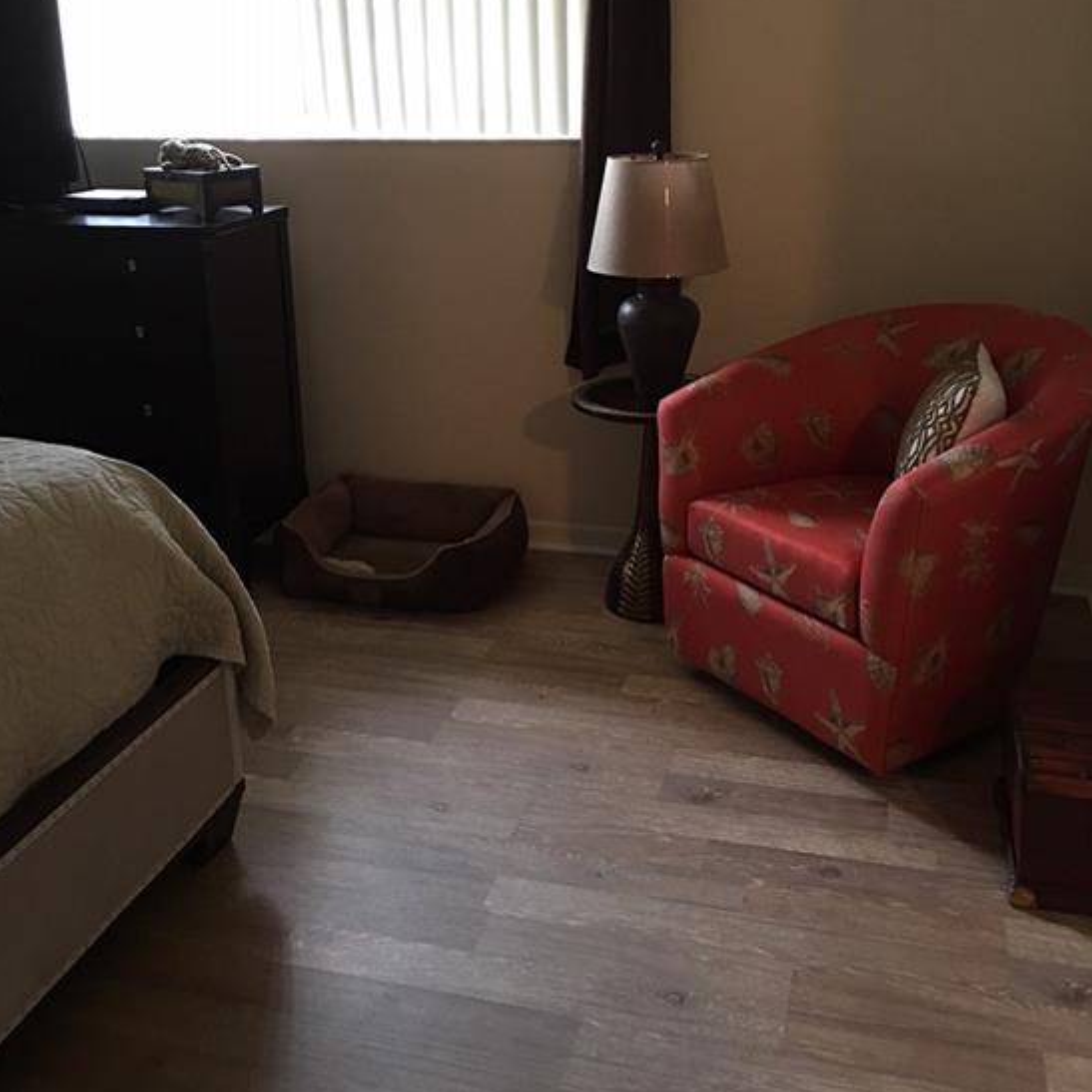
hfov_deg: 46.0
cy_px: 465
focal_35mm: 36
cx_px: 535
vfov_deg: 45.9
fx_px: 1285
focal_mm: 4.15
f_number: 2.2
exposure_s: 1/15
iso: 100
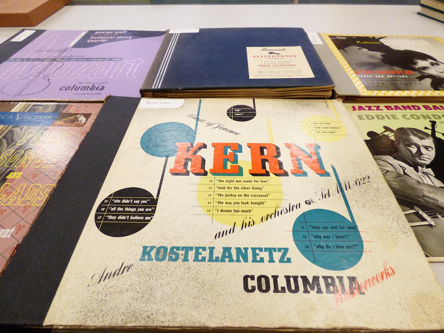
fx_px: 257
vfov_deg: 66.0
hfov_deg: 81.7
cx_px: 222
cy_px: 166
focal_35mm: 20
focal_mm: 3.58
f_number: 2.8
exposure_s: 1/100
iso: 800
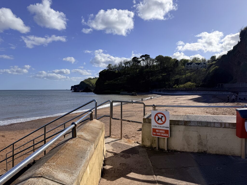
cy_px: 92
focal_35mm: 24
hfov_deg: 71.6
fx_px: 171
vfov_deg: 56.8
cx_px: 124
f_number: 1.78
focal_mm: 6.76
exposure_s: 1/9091
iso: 80
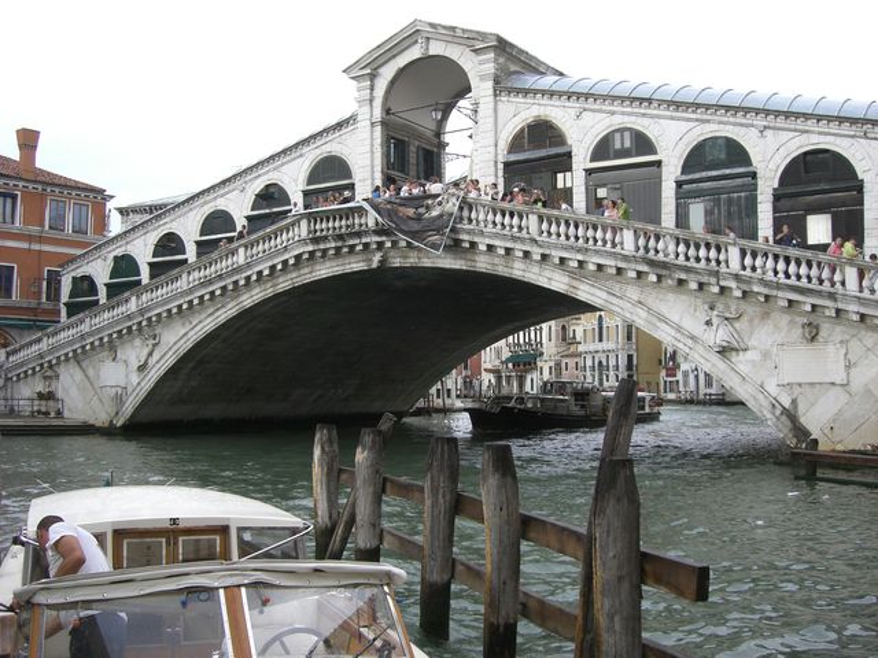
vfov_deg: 37.7
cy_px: 329
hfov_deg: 49.0
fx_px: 964
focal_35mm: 38
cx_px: 439
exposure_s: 1/160
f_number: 2.7
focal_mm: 6.2
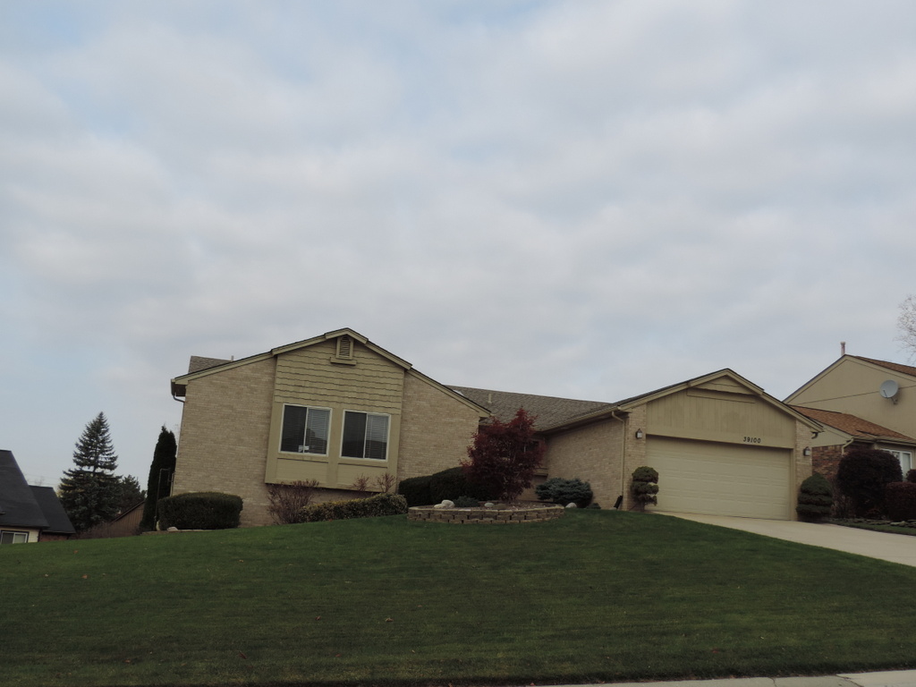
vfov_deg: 40.7
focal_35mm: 35
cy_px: 344
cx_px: 458
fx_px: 926
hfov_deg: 52.6
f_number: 3.3
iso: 80
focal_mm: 6.2
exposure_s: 1/800
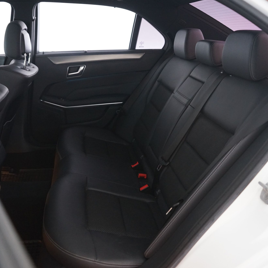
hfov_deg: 45.9
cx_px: 113
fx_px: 315
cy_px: 134
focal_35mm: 36
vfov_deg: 46.0
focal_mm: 28
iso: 3200
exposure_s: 1/10
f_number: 4
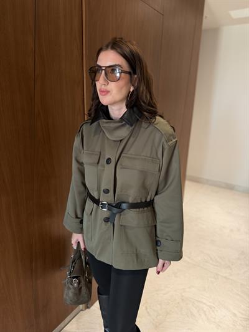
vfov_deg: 71.6
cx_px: 124
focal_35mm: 24
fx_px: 230
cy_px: 166
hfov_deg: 56.8
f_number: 1.78
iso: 320
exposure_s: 1/50
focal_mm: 6.76
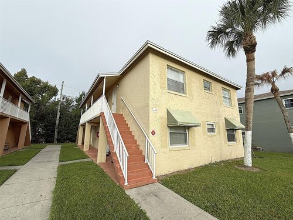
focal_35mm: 14
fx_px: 118
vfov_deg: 85.6
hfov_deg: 102.1
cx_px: 146
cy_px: 110
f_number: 2.2
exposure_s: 1/1431
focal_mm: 2.22
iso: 50
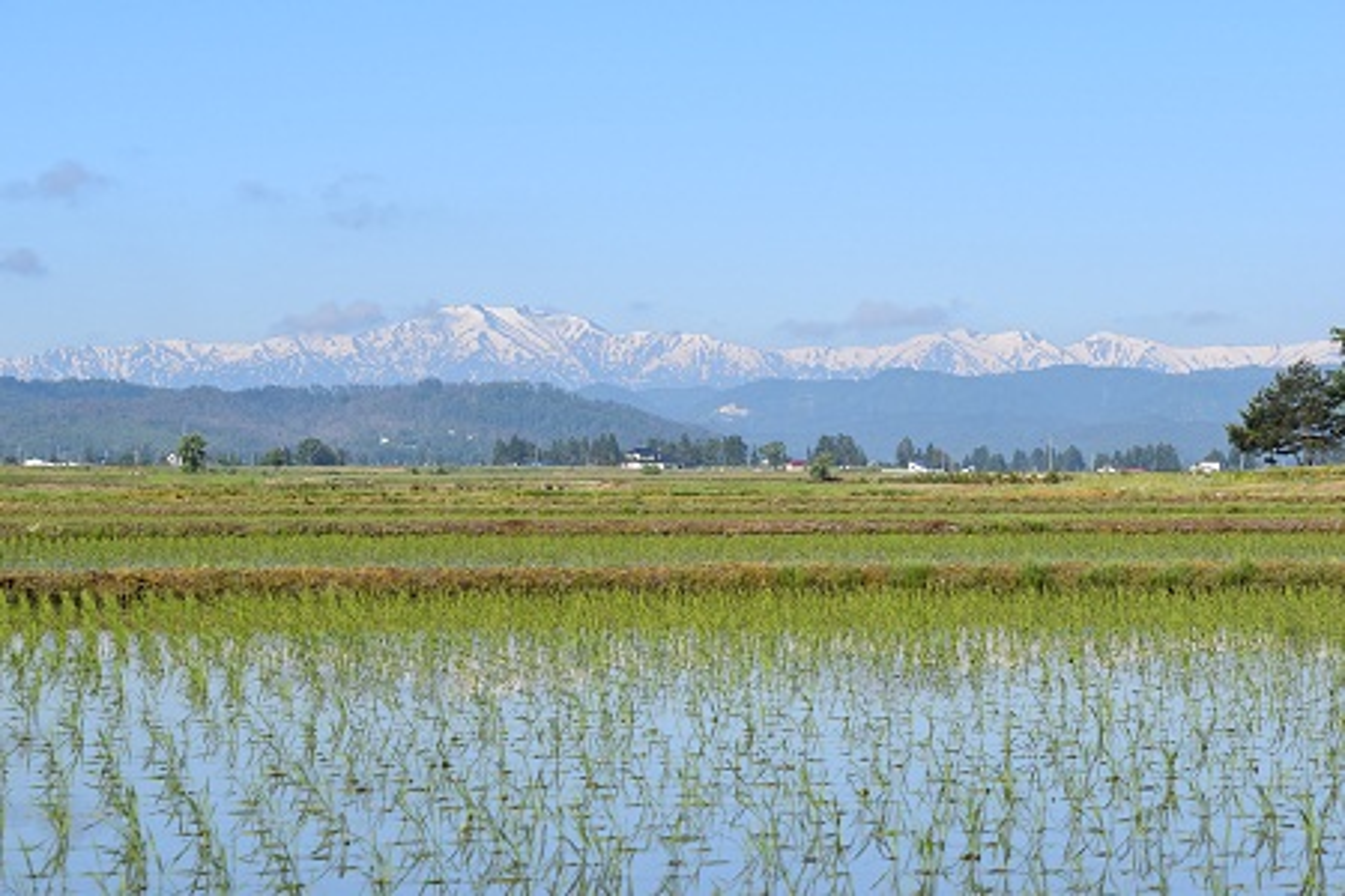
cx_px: 672
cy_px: 448
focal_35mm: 102
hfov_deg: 20.0
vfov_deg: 13.4
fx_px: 3811
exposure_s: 1/400
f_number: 10
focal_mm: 68
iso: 200
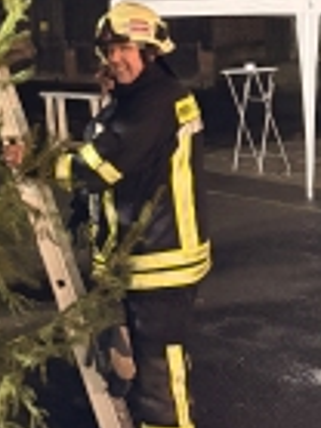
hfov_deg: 14.9
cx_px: -201
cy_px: -52
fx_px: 1114
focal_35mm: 90
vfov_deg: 20.7
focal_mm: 5.96
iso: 500
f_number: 1.6
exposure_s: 1/33
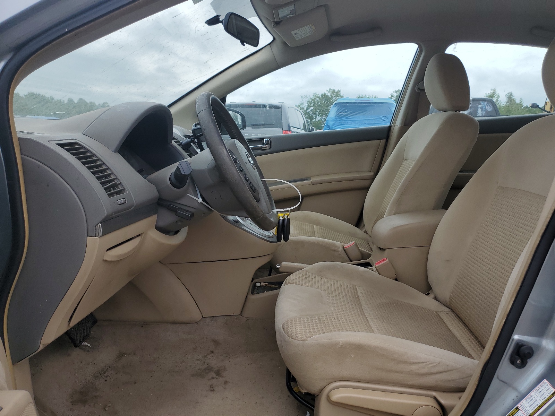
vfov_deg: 53.1
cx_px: 278
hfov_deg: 67.3
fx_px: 417
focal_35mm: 26
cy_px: 208
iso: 50
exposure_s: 1/1111
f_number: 1.5
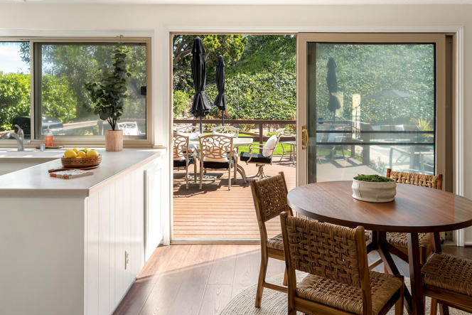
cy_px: 145
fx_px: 485
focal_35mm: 37
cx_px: 262
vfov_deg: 35.9
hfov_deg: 51.8
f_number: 10
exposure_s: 1/5
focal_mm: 24
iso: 64
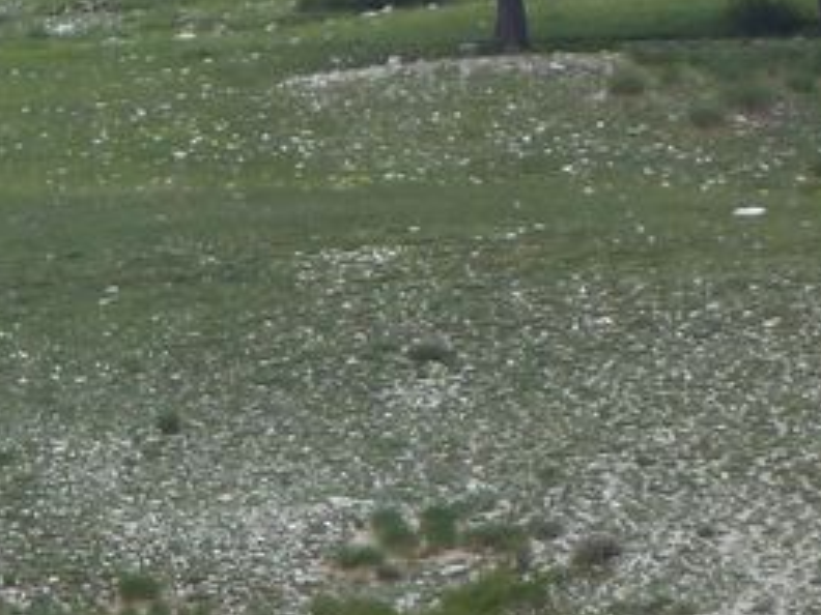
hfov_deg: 1.6
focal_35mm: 1209
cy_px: 75
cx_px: -376
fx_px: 28674
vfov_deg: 1.2
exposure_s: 1/320
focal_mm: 49.2
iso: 80
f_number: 4.9
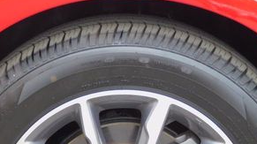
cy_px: 179
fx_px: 1144
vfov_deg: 7.1
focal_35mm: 168
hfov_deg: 12.8
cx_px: 141
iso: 200
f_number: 4.5
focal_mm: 12.5
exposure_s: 1/30
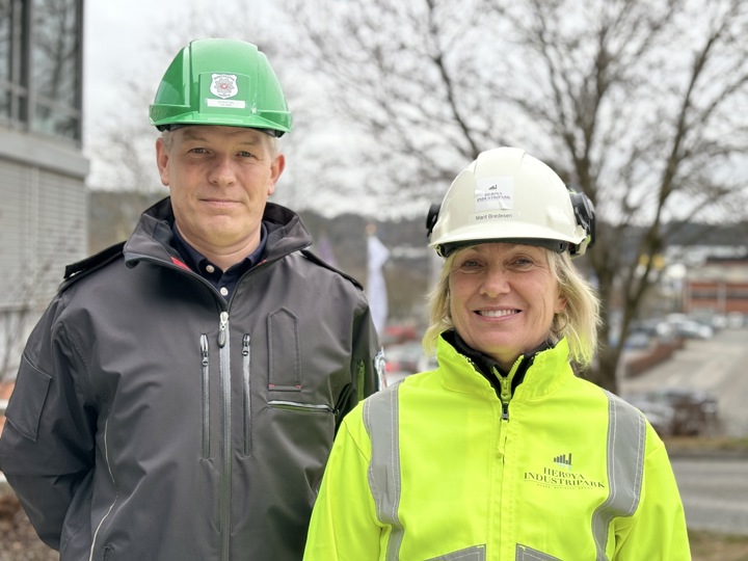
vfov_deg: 28.0
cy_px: 280
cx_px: 374
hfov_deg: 36.8
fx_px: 1124
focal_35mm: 52
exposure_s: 1/172
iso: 32
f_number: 1.6
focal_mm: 5.96
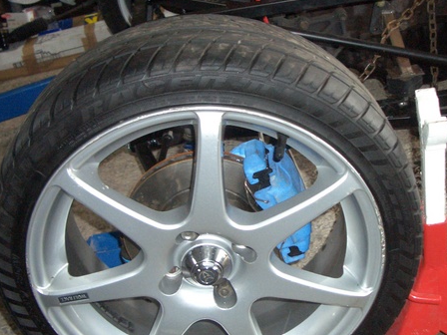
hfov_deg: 38.2
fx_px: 646
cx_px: 236
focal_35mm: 50
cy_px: 184
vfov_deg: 29.1
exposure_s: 1/60
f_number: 2.6
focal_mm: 5.8
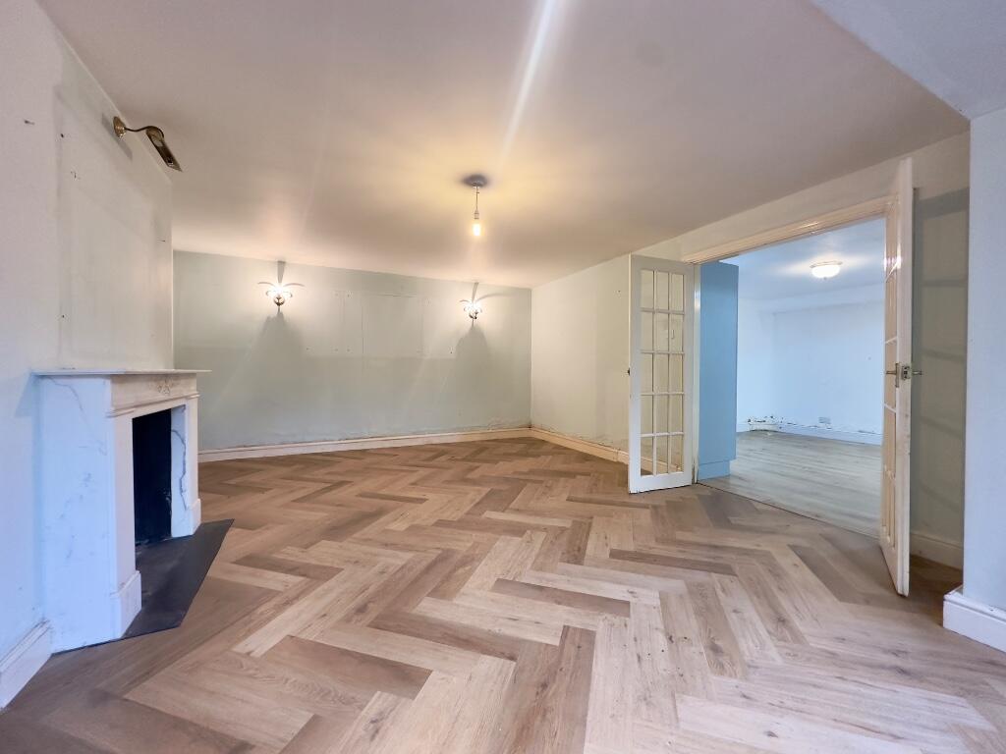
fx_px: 407
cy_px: 377
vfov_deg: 85.7
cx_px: 503
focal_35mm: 14
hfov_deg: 102.1
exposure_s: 1/50
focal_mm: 2.22
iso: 200
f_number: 2.2
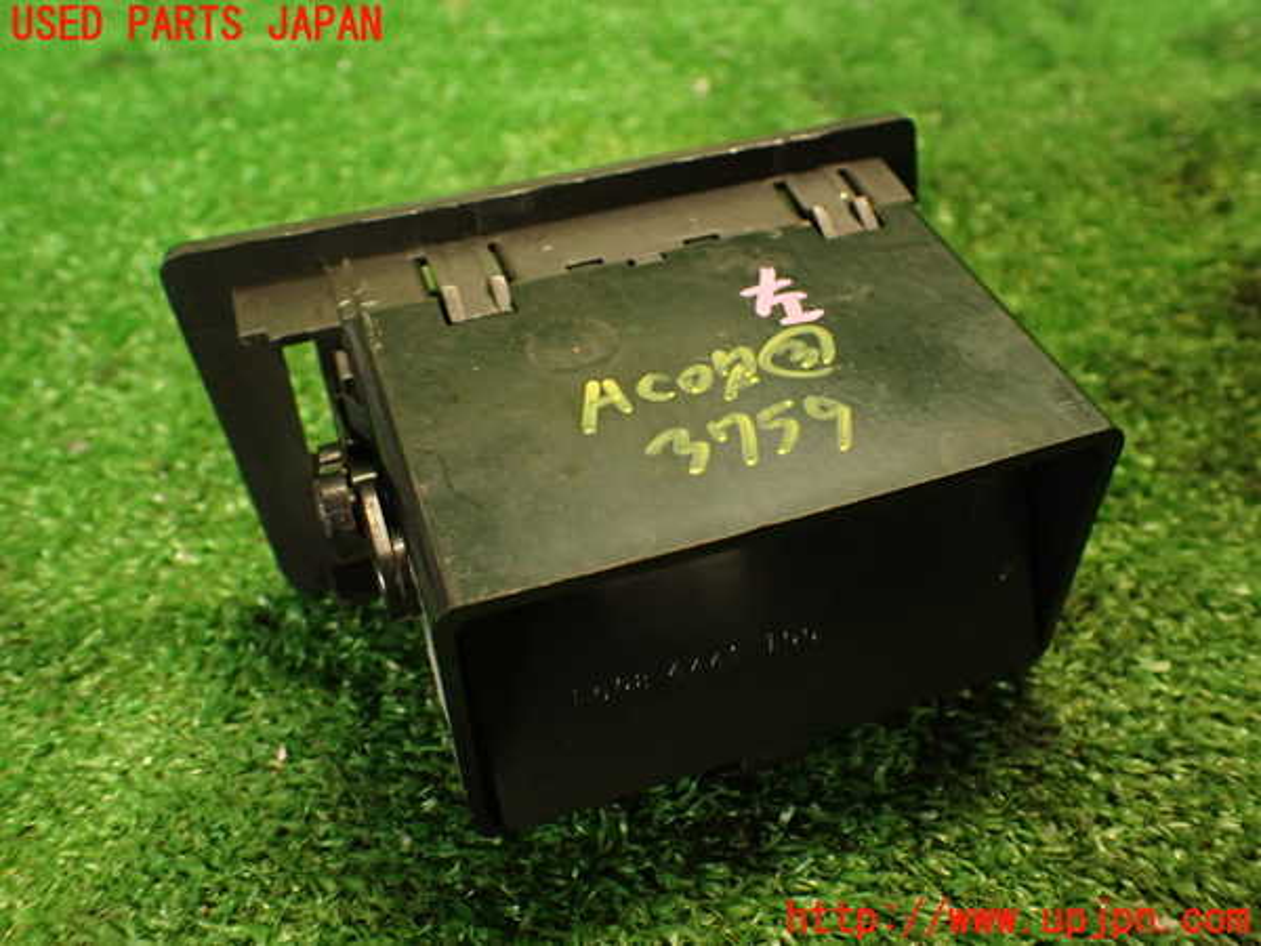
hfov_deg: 56.8
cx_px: 630
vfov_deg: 44.2
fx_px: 1166
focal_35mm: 32
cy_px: 473
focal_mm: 5.79
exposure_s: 1/30
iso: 500
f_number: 2.4
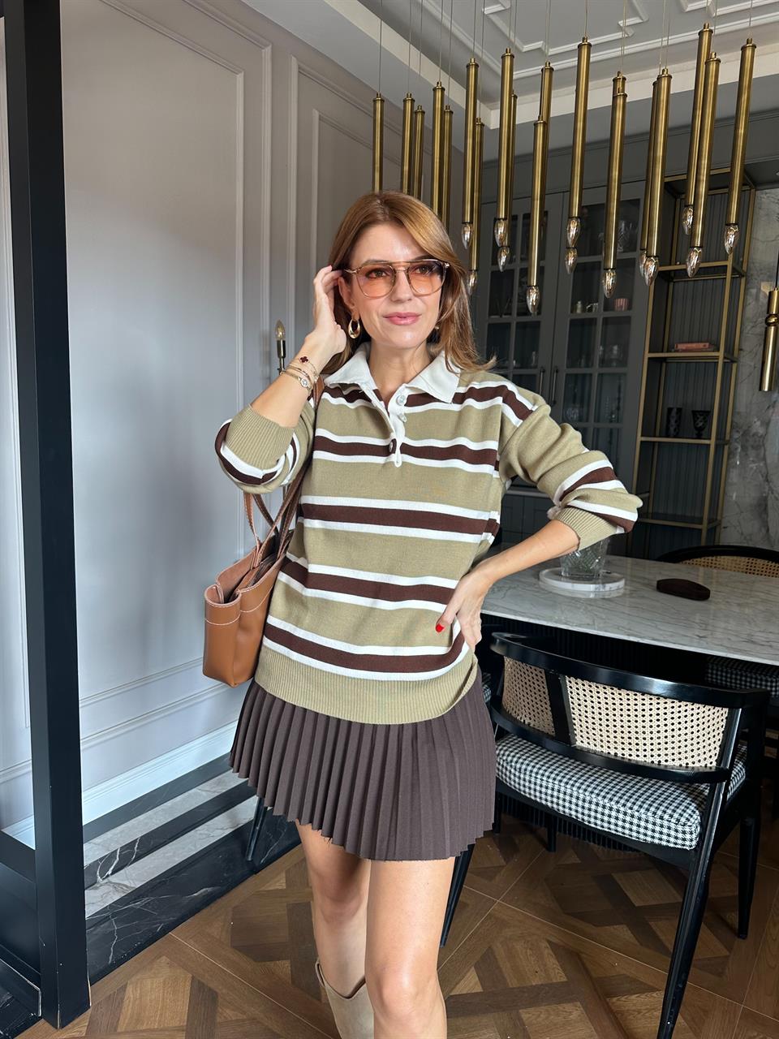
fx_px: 720
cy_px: 520
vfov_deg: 71.6
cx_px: 390
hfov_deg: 56.8
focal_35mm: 24
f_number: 1.78
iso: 80
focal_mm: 6.86
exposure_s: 1/100
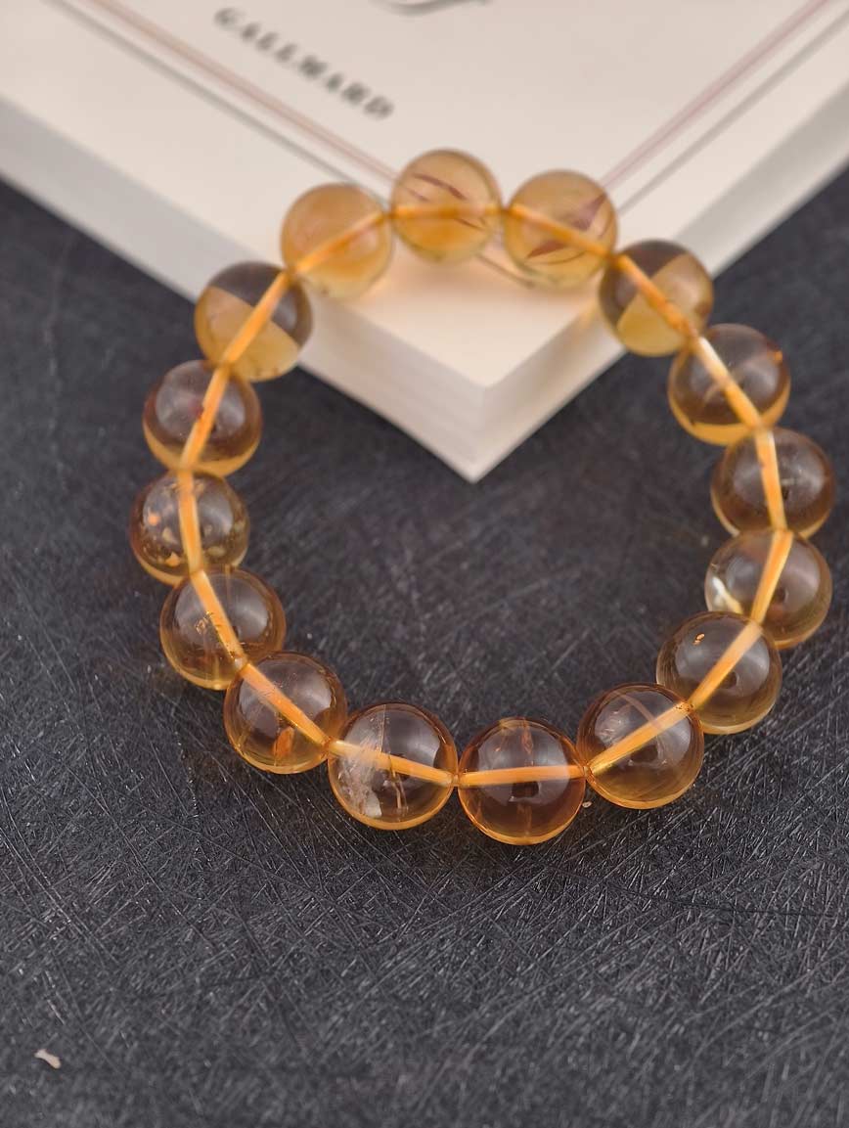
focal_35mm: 85
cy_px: 564
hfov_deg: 17.4
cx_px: 424
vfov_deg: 23.0
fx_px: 2773
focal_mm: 22.48
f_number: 2.67
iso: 125
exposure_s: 1/160
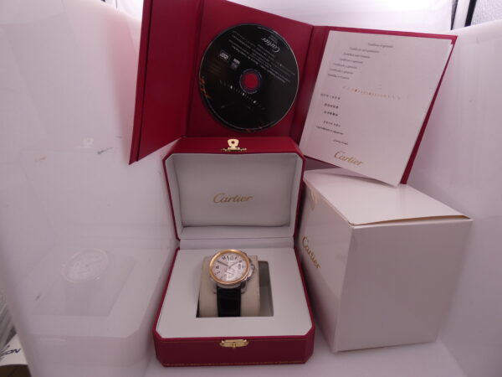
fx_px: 290
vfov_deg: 66.0
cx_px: 251
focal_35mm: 20
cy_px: 188
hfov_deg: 81.7
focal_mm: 3.6
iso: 80
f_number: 2.8
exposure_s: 1/250
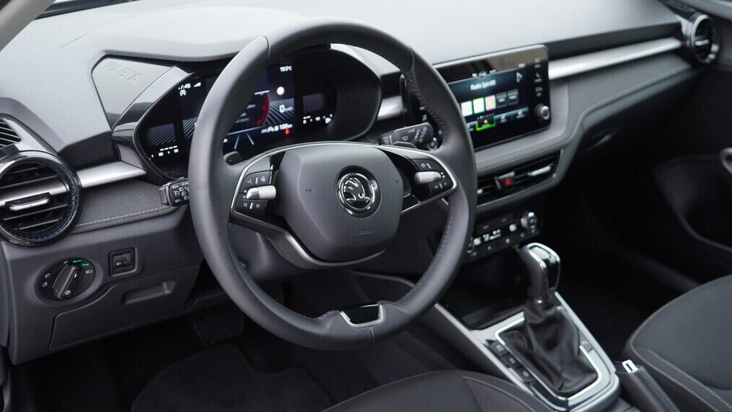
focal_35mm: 38
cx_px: 364
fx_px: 738
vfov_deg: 31.2
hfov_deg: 52.8
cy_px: 209
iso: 200
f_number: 2.8
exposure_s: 1/40
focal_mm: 24
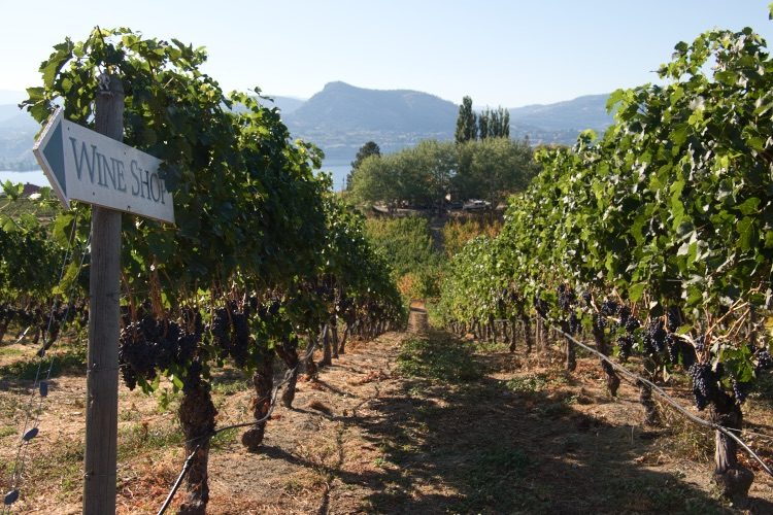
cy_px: 258
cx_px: 386
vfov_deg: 37.9
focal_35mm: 35
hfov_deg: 54.4
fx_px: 751
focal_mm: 23.3
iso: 200
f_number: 7.1
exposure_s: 1/240
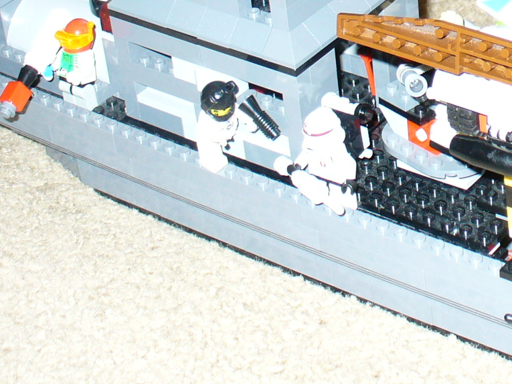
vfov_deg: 14.4
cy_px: -92
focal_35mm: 99
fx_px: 1465
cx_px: 489
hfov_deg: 19.4
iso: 100
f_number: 2.8
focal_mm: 6.1
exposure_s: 1/30
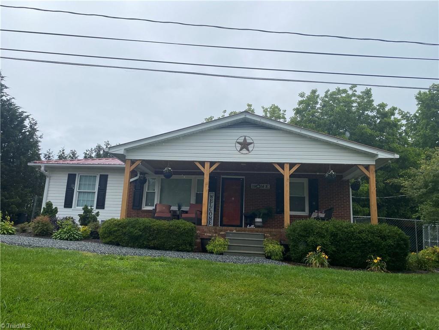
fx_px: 330
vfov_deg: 53.1
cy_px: 165
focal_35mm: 26
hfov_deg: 67.3
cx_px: 220
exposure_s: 1/5025
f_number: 1.8
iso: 32
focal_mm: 4.25
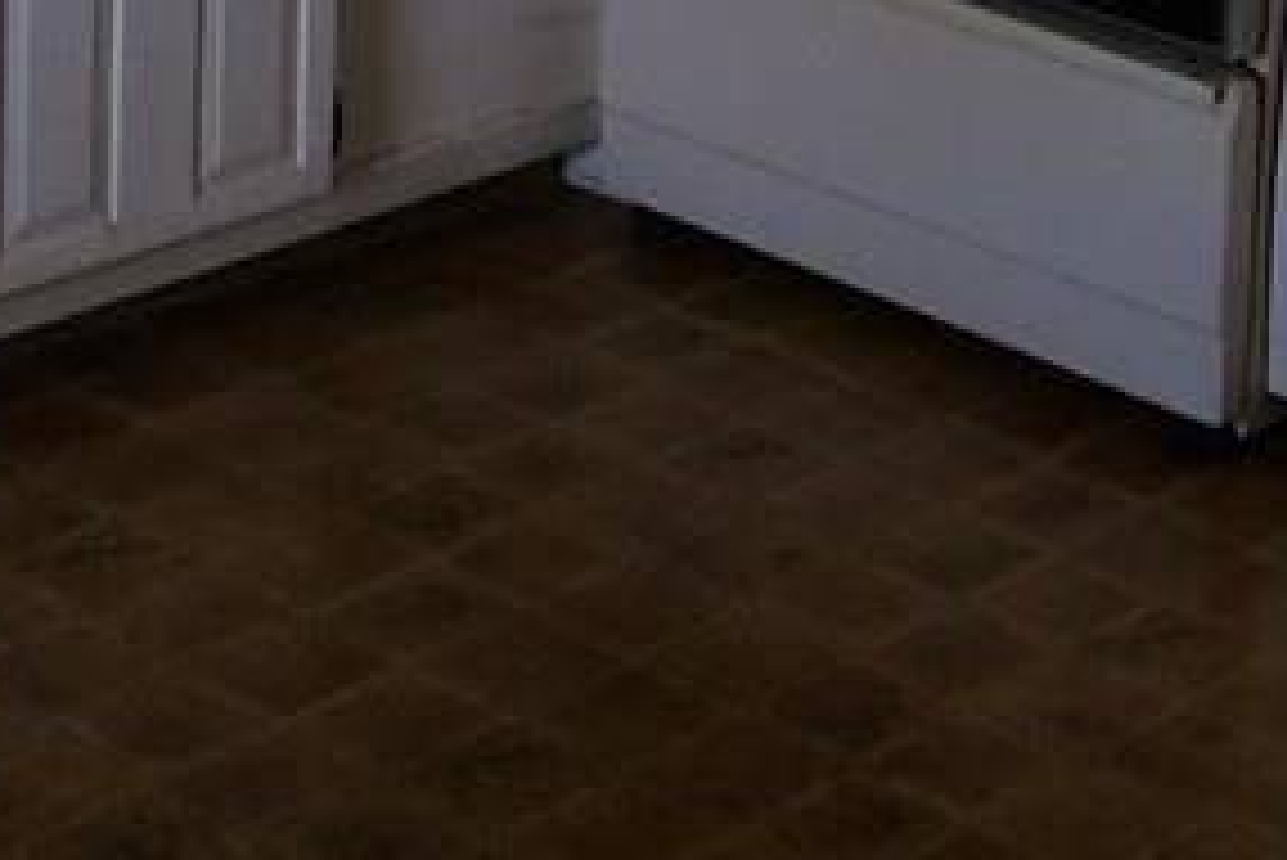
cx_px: 1377
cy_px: -653
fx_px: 3863
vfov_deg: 11.8
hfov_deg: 18.3
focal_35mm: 108
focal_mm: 4.15
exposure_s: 1/30
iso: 80
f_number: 2.2
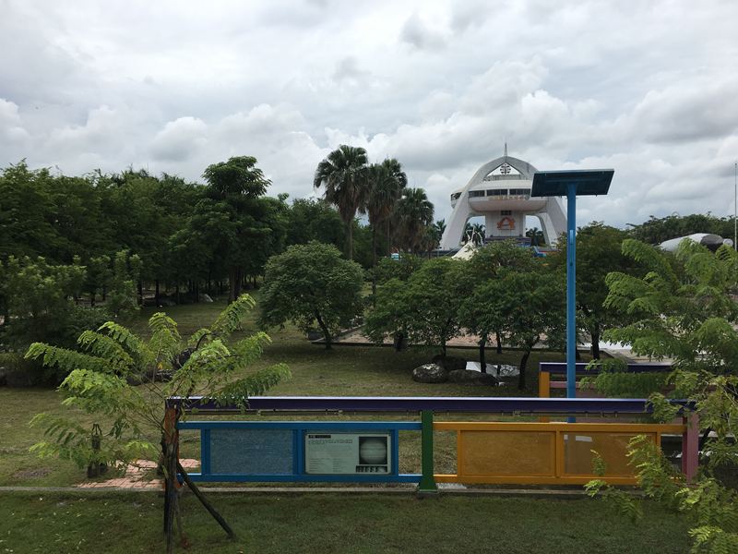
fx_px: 618
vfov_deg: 48.2
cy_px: 277
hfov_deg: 61.7
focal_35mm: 29
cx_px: 369
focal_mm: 4.15
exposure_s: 1/2331
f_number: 2.2
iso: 25
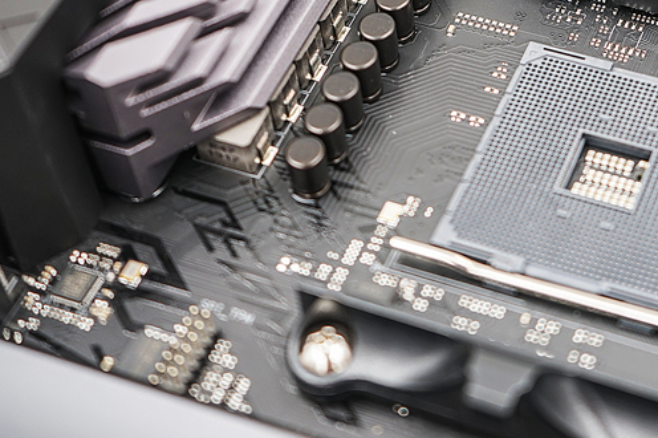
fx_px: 1516
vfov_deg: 16.2
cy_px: 31
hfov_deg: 24.0
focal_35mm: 83
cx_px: 547
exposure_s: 1/40
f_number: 4.5
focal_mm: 42
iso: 100
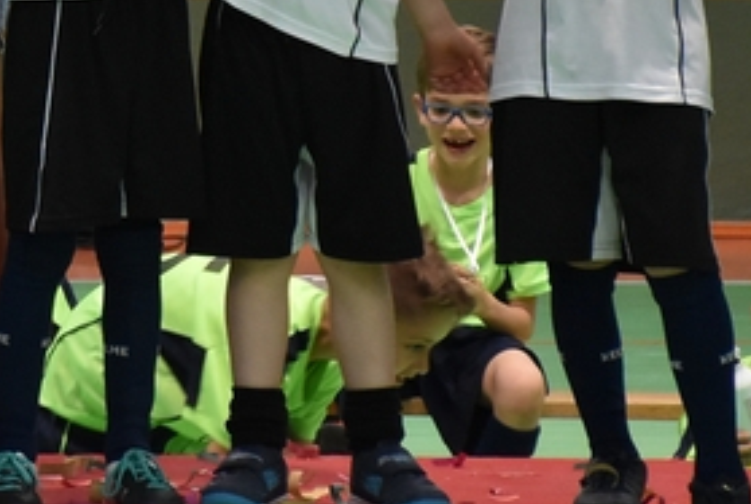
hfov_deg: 4.7
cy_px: -170
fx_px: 9089
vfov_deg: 3.2
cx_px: -347
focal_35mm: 435
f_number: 5.3
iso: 2000
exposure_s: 1/125
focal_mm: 90
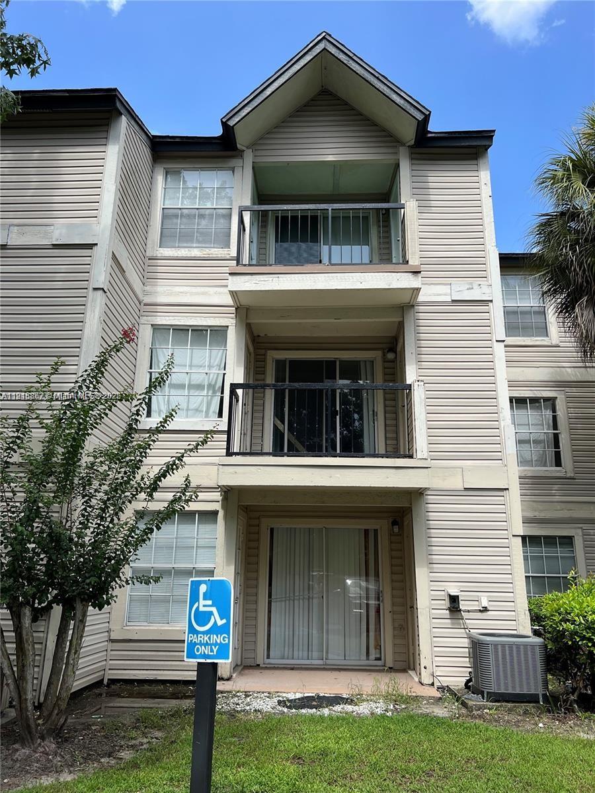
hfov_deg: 53.1
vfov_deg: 67.3
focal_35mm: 26
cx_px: 298
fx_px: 596
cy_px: 396
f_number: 1.5
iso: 50
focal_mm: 5.7
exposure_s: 1/2045
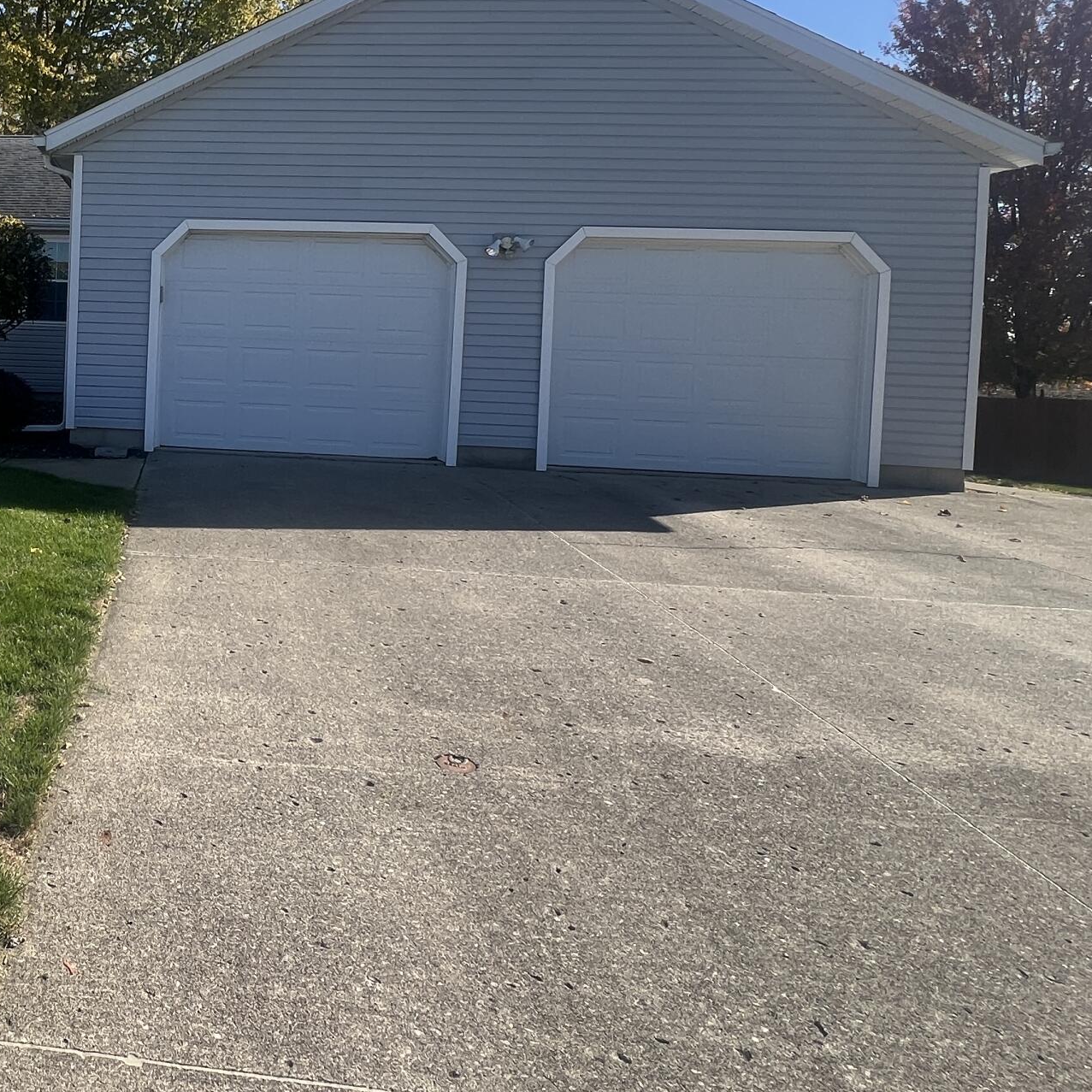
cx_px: 80
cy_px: 372
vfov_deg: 57.9
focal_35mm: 27
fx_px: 964
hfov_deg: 51.2
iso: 32
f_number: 1.8
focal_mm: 1.57
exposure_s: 1/779
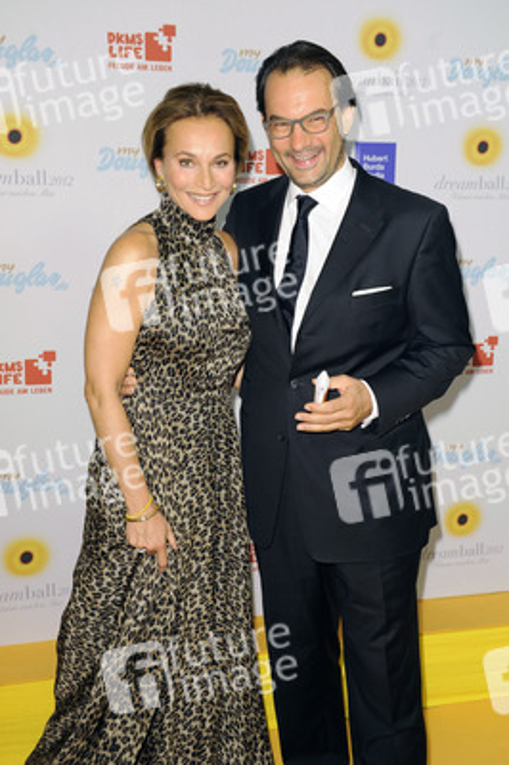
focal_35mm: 50
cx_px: 254
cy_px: 382
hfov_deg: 26.9
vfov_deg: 39.6
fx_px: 1062
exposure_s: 1/160
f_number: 5.6
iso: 800
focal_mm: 50
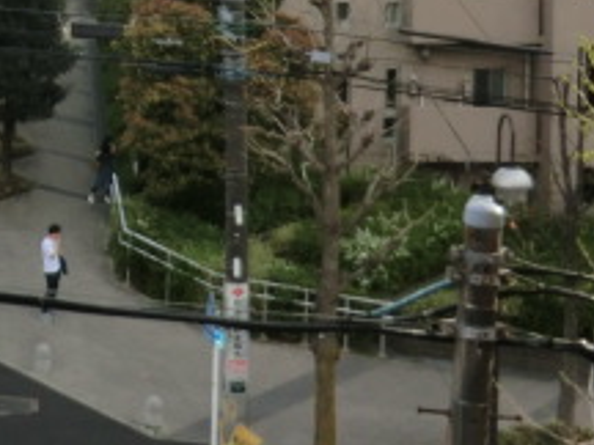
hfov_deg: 25.8
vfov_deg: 19.9
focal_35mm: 71
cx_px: -22
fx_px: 1218
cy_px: -36
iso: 80
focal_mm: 4.3
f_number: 3.2
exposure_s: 1/640
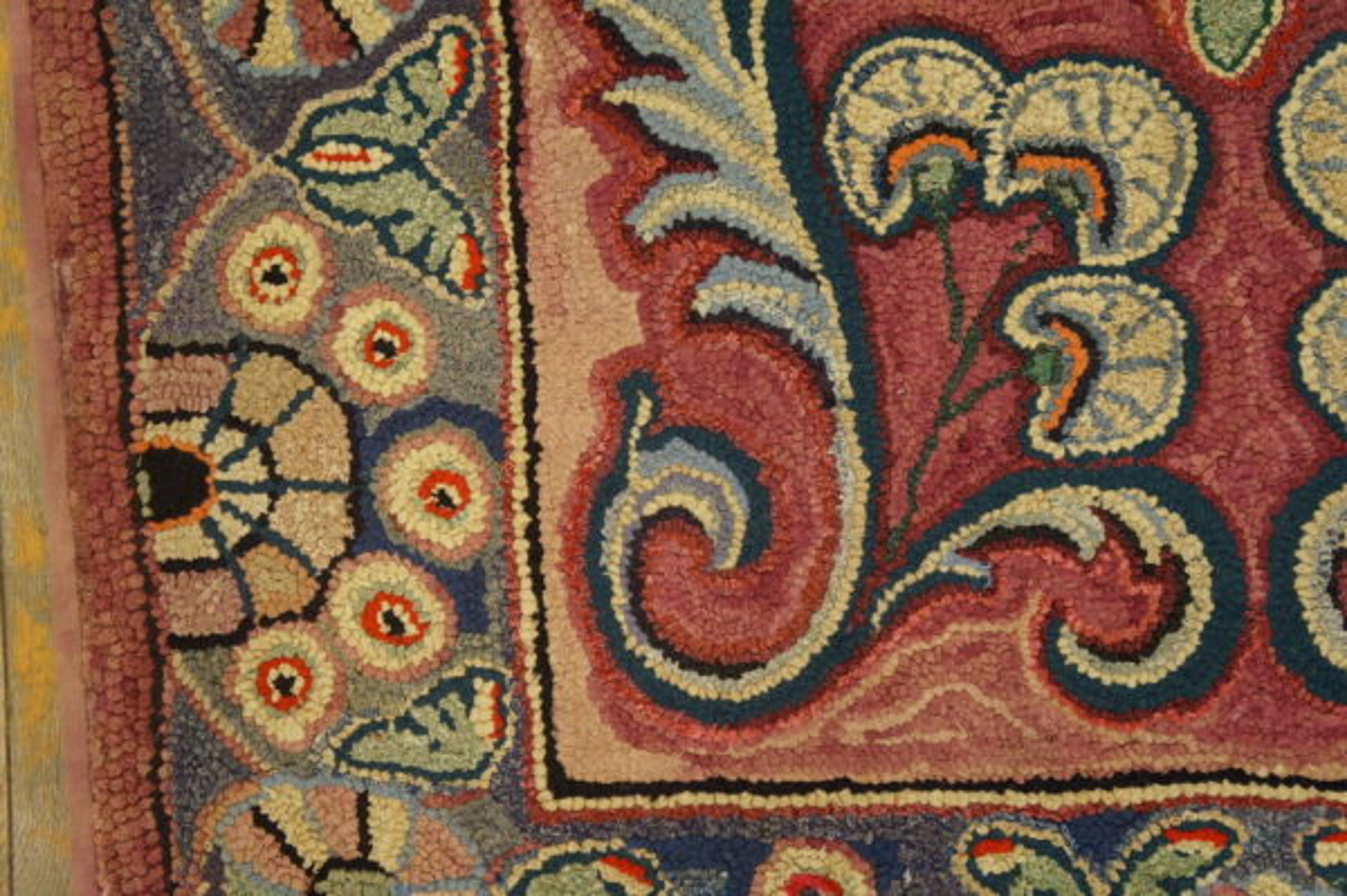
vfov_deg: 38.3
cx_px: 674
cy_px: 448
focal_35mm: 34
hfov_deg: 55.1
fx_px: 1290
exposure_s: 1/160
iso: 2500
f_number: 4
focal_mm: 23
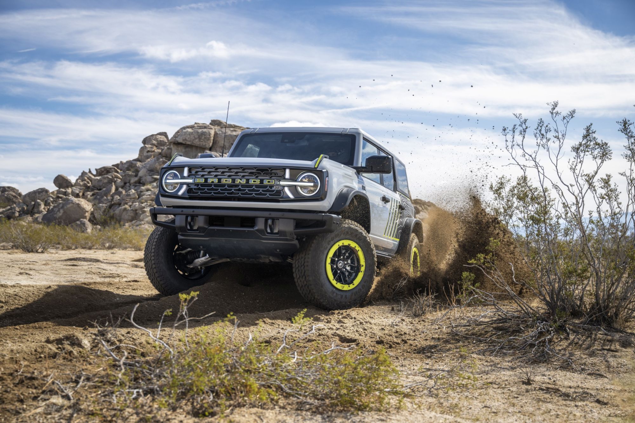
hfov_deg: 38.9
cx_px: 318
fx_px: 899
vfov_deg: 26.5
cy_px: 212
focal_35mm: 51
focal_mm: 51
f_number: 4
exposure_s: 1/400
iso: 100
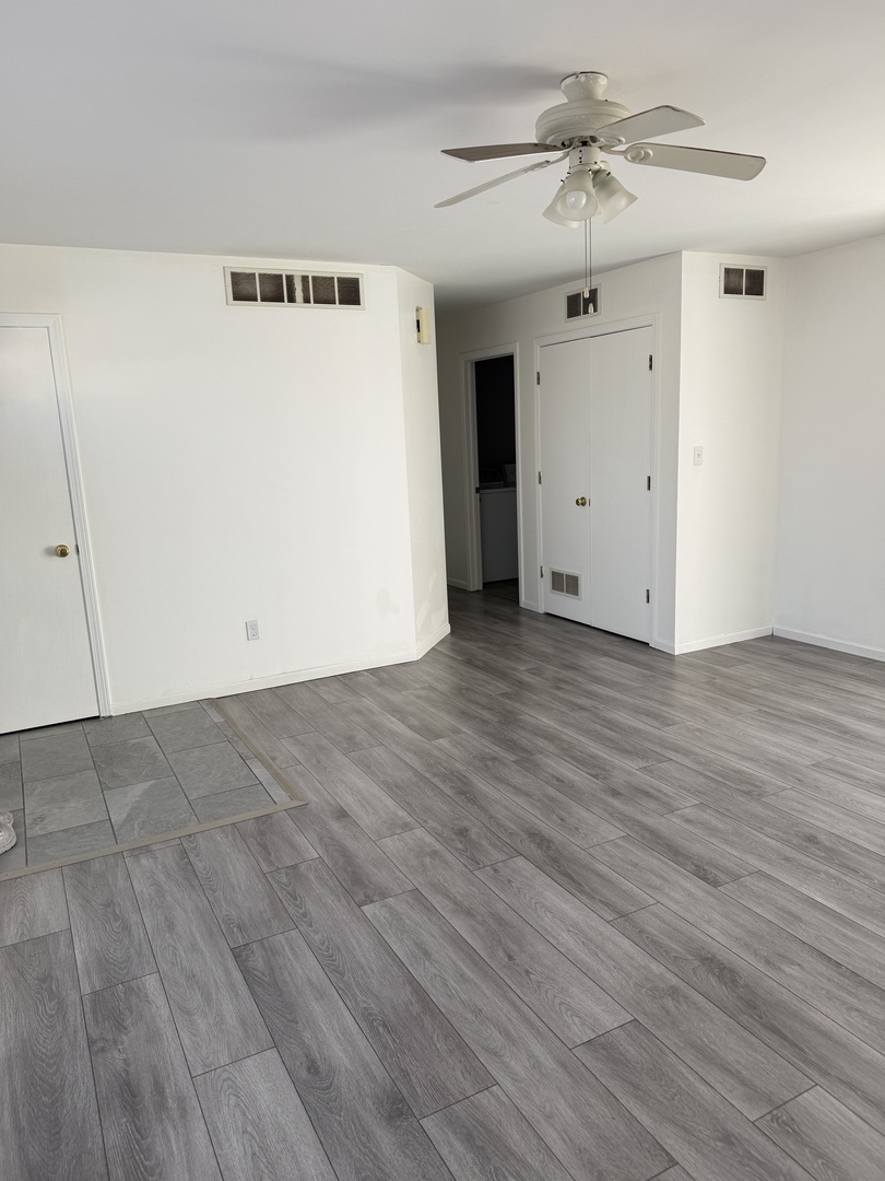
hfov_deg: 56.8
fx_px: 818
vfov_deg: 71.6
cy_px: 590
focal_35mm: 24
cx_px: 442
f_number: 1.78
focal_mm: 6.76
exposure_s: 1/133
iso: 50
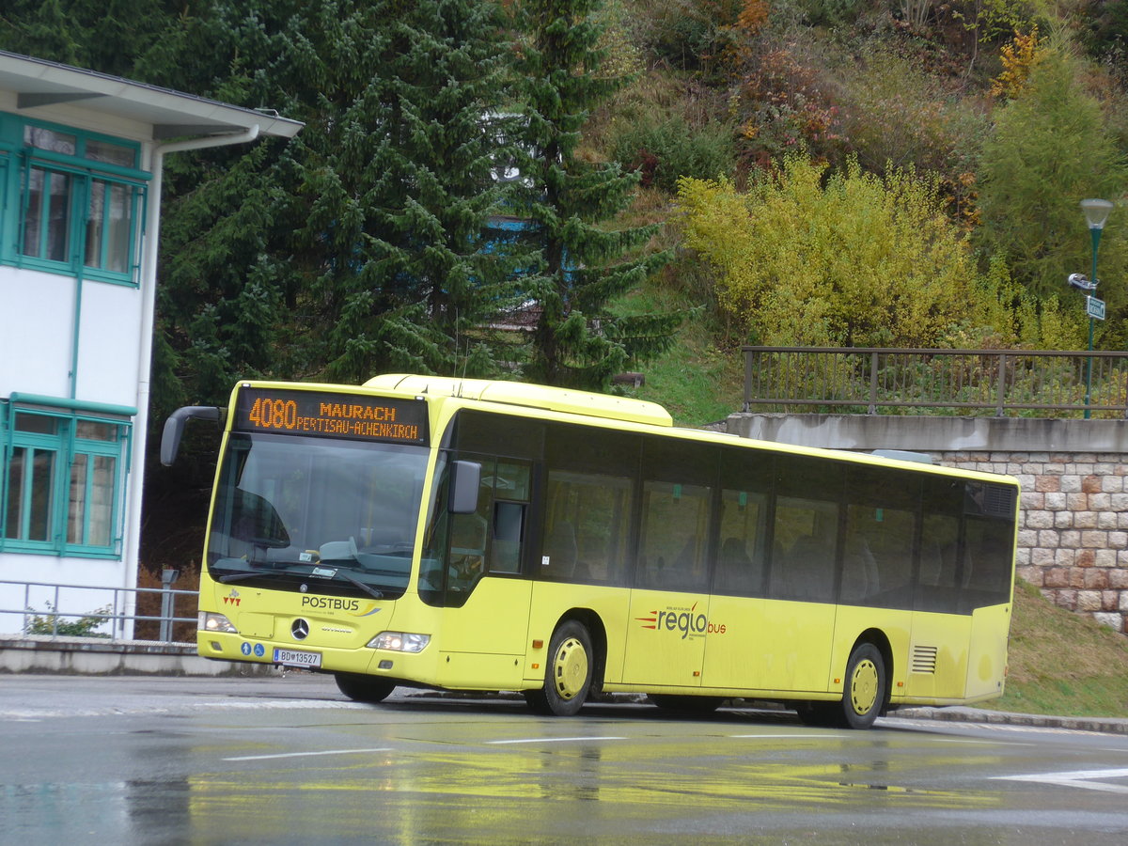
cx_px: 564
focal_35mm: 140
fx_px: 4562
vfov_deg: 10.6
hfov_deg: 14.1
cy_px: 423
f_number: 5.4
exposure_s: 1/100
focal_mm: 27.3
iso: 100
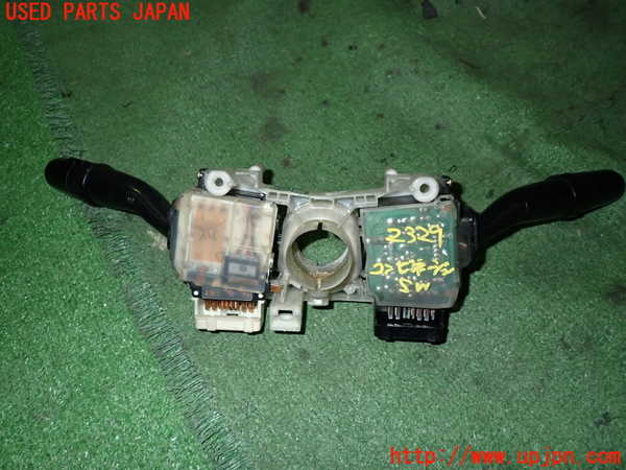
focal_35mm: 30
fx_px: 543
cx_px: 313
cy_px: 235
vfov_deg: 46.8
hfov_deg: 60.0
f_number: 6.3
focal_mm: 5.4
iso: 320
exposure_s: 1/30
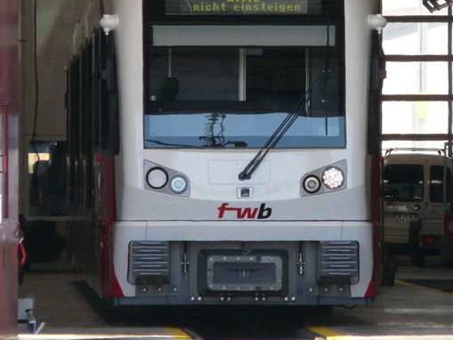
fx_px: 10537
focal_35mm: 805
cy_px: 72
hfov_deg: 2.5
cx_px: 288
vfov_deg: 1.8
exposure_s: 1/400
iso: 200
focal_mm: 67.4
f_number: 4
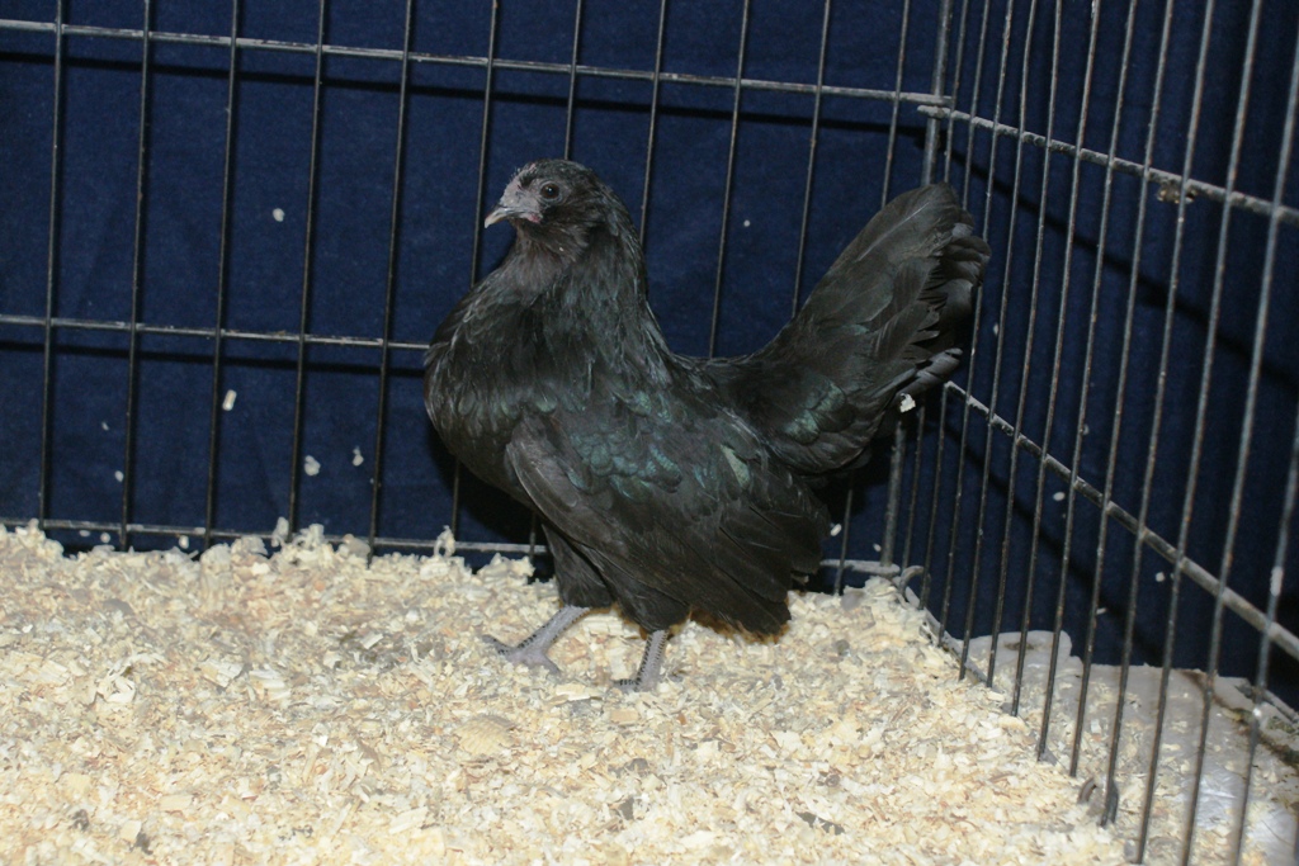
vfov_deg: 22.6
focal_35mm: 60
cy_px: 433
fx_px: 2165
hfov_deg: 33.4
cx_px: 650
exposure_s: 1/60
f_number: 5.6
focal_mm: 40
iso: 800
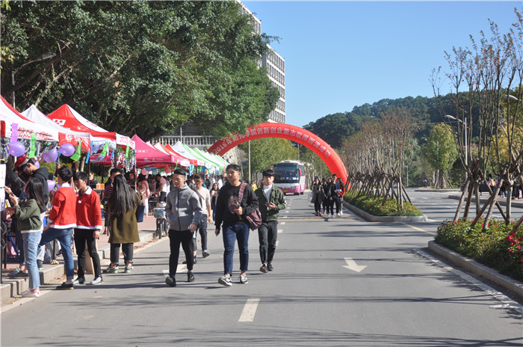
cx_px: 262
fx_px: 979
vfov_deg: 20.1
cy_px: 174
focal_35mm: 68
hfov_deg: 29.9
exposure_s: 1/500
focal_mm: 45
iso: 200
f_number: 6.7
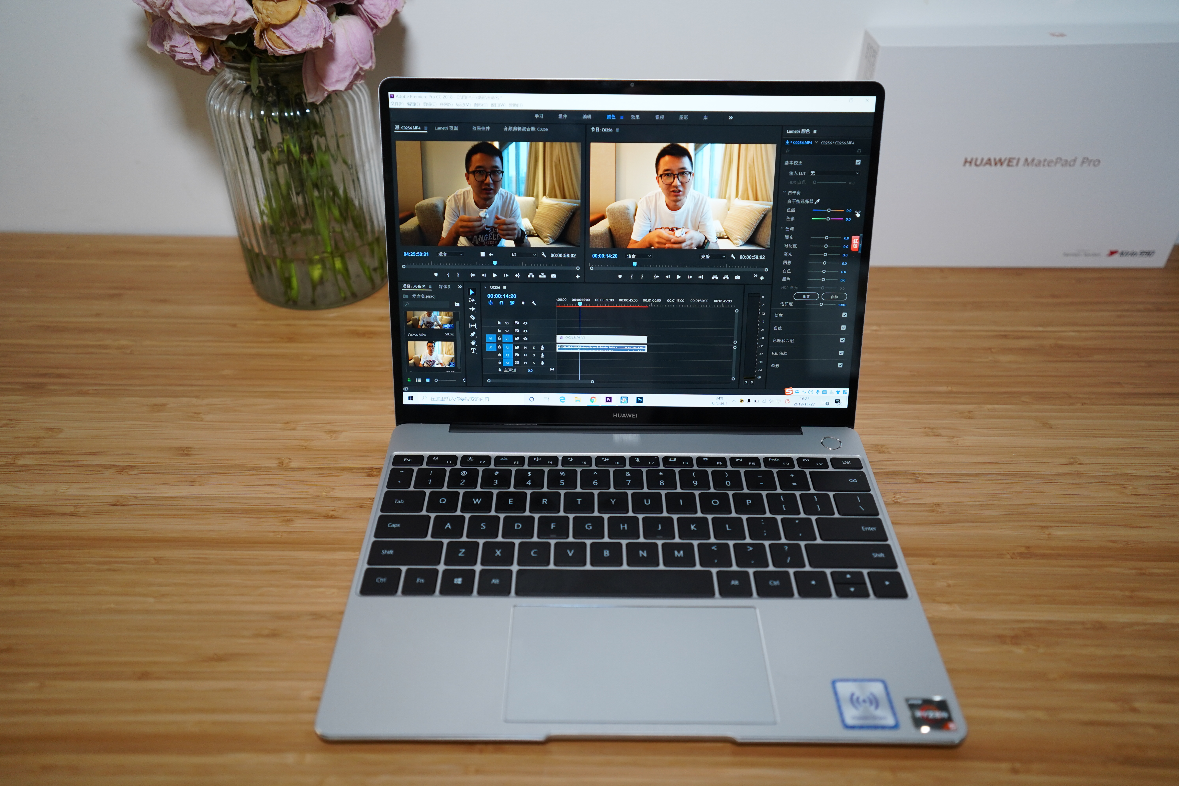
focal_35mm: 28
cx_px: 590
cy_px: 393
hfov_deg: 65.5
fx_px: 917
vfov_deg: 46.4
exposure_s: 1/200
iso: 800
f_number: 2.8
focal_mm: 28
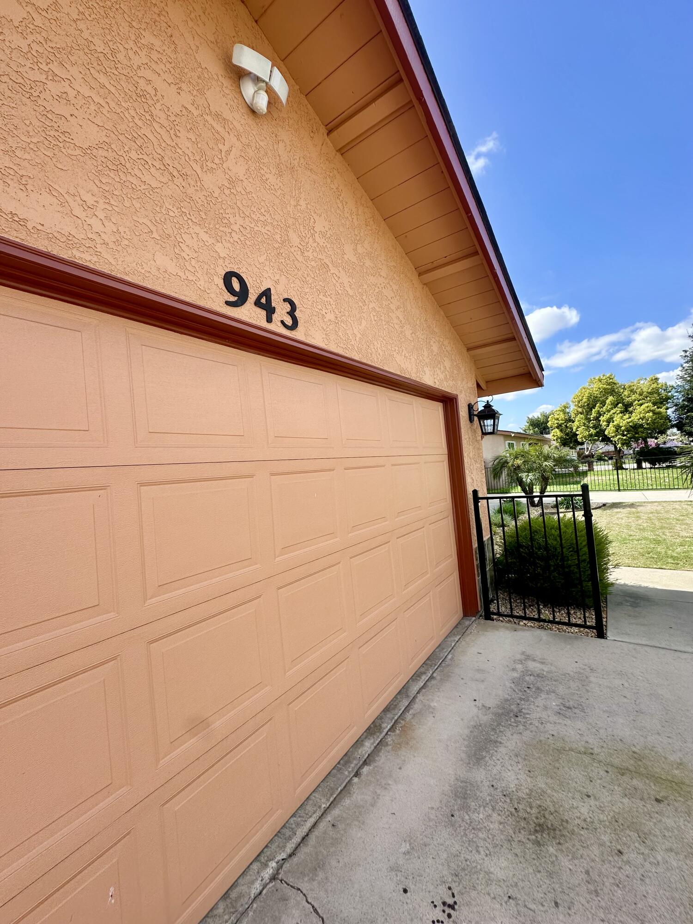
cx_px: 346
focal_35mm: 14
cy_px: 462
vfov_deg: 102.1
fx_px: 374
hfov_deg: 85.7
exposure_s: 1/682
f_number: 2.2
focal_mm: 2.22
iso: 40
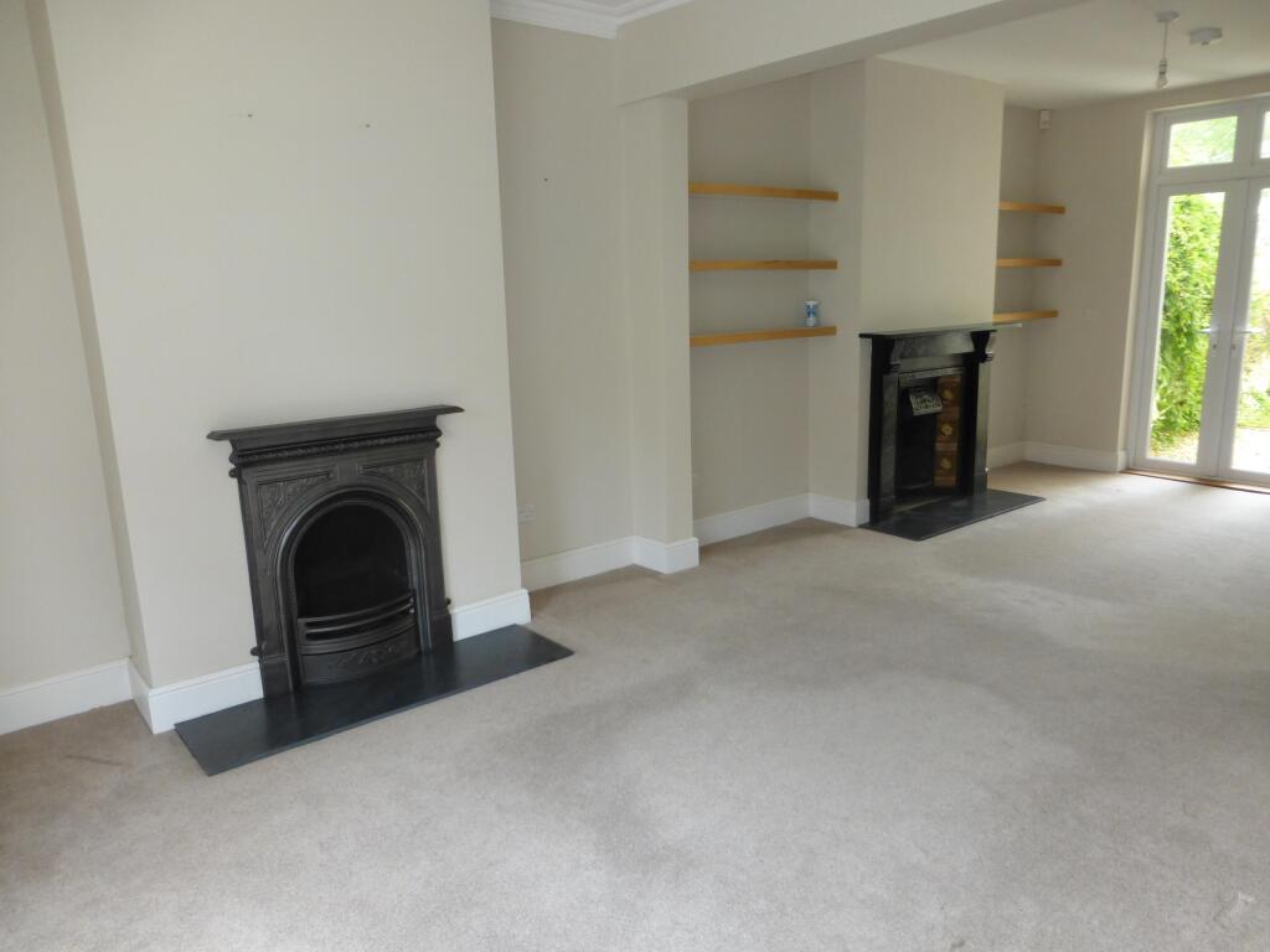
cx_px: 635
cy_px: 476
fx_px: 881
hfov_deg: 71.6
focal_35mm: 24
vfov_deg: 56.8
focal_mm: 4.3
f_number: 3.3
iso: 250
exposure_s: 1/60
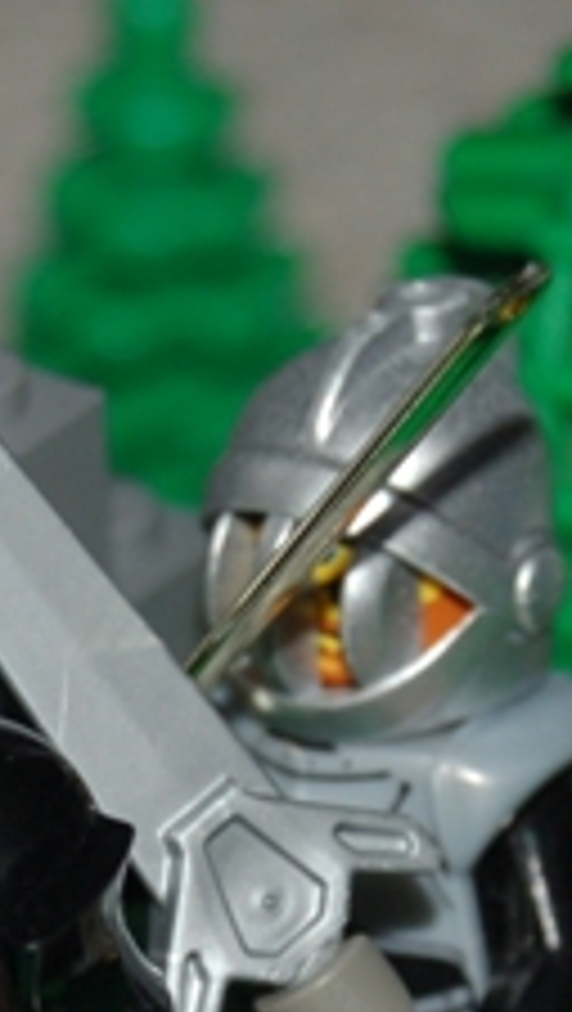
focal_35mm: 307
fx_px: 8252
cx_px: 77
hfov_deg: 4.0
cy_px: 819
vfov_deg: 7.0
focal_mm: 55
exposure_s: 1/60
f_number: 5.6
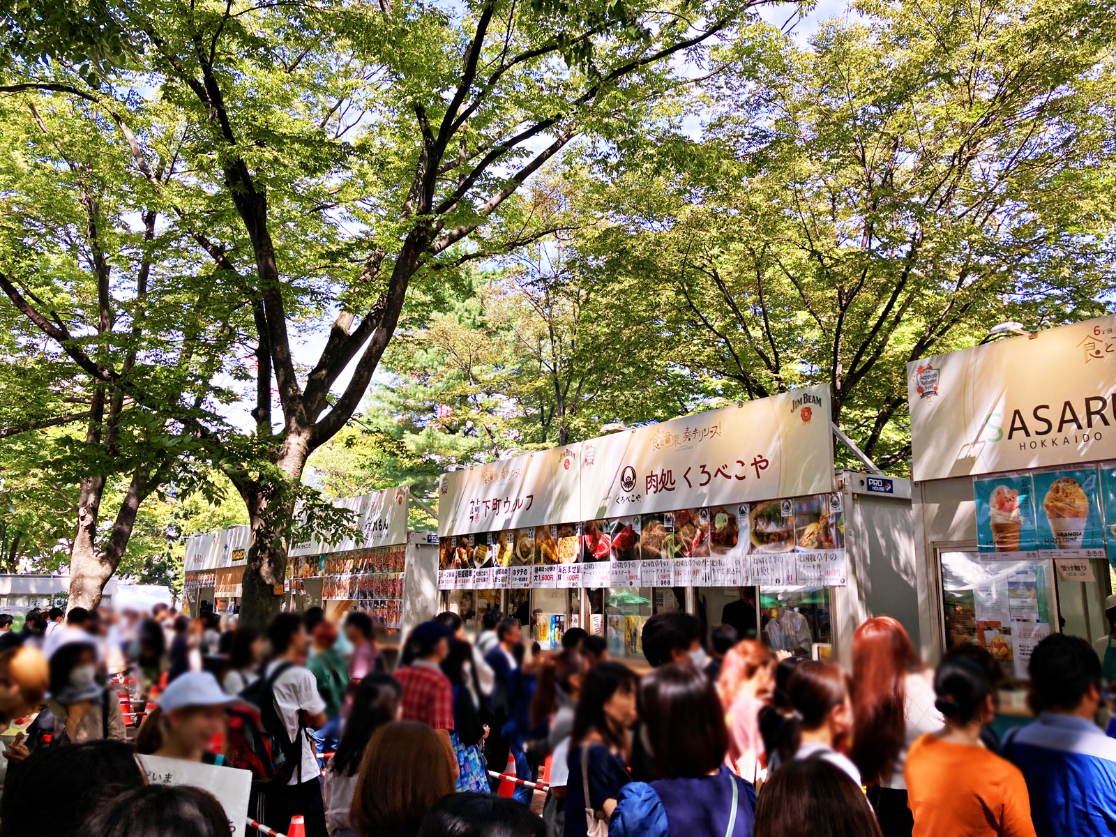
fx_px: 903
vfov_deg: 49.7
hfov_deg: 63.4
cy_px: 418
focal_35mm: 28
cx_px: 558
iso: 20
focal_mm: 3.99
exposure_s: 1/311
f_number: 1.8
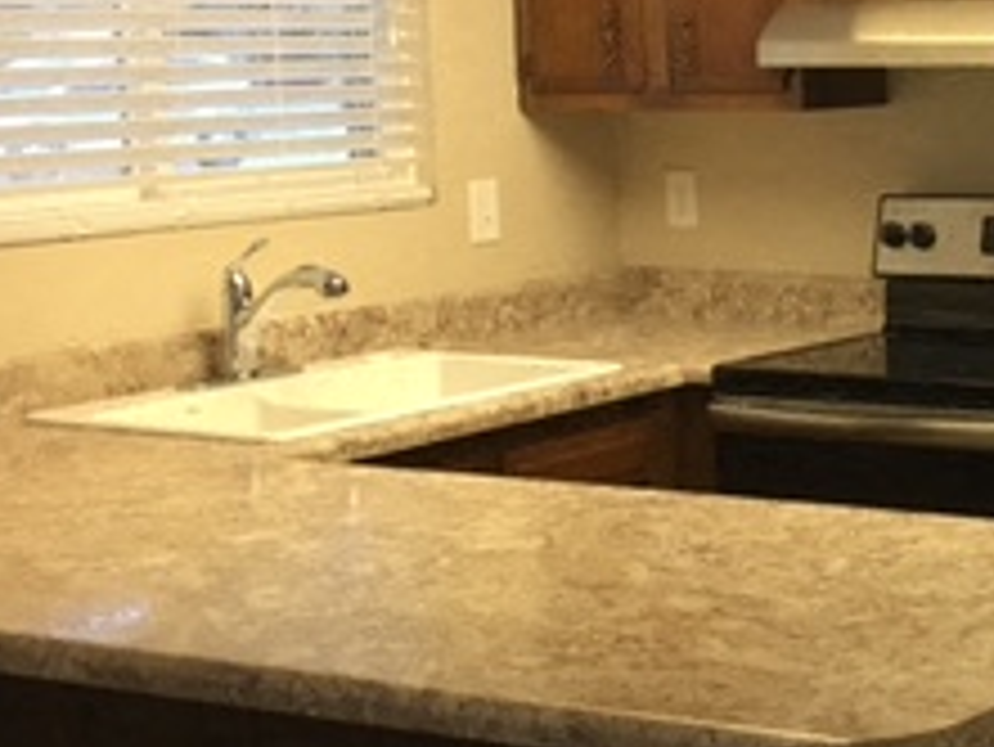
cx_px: 1174
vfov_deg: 17.6
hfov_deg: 21.7
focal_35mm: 84
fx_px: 2413
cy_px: 356
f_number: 2.2
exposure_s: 1/30
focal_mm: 4.15
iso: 80
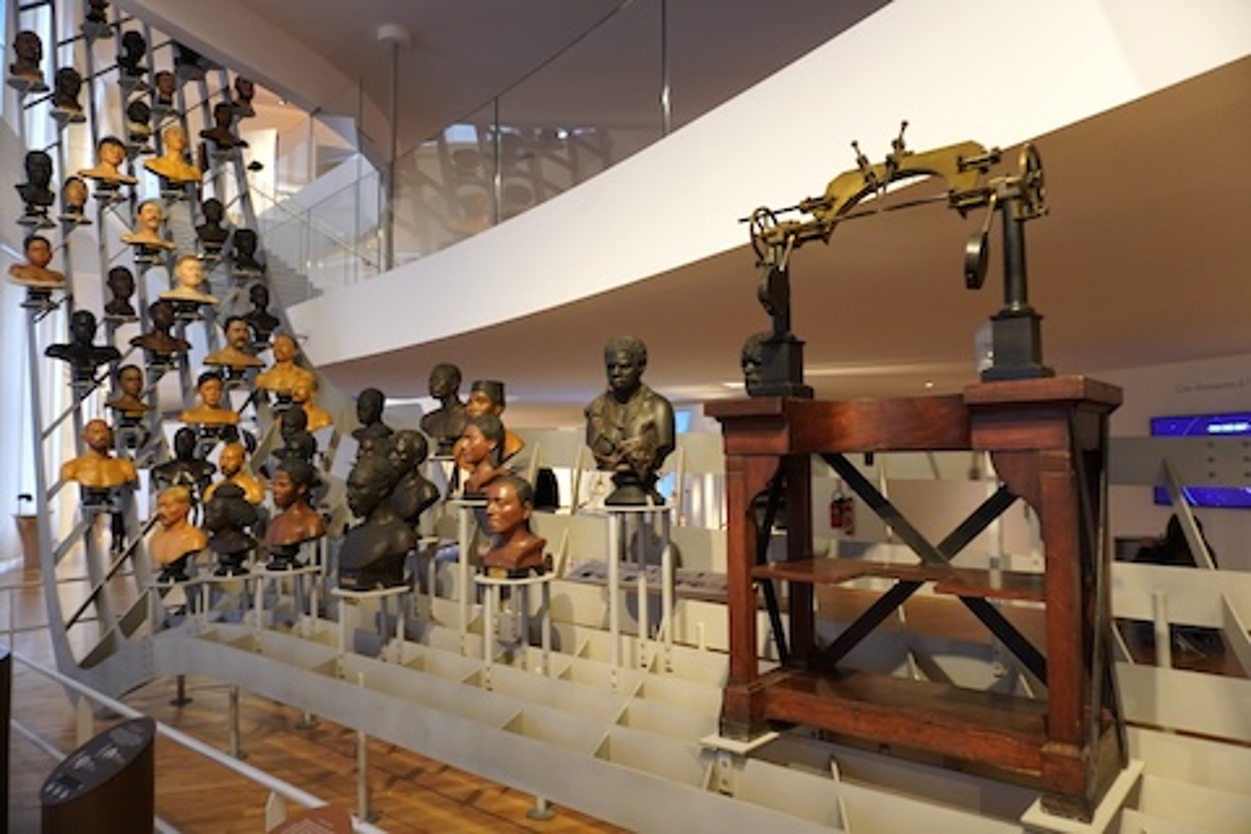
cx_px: 626
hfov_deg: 73.7
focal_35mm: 24
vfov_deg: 53.1
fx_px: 834
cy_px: 417
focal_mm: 16
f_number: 3.5
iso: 800
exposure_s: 1/30
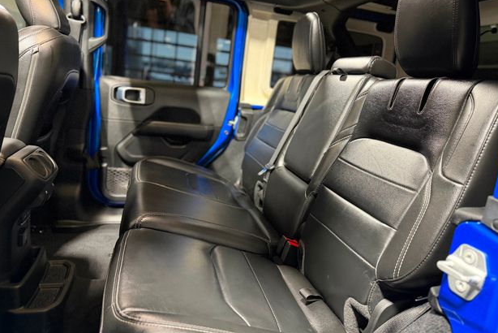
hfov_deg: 69.3
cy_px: 139
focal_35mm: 26
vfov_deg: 49.4
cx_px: 258
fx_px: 360
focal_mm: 6.76
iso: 800
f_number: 1.78
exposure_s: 1/40
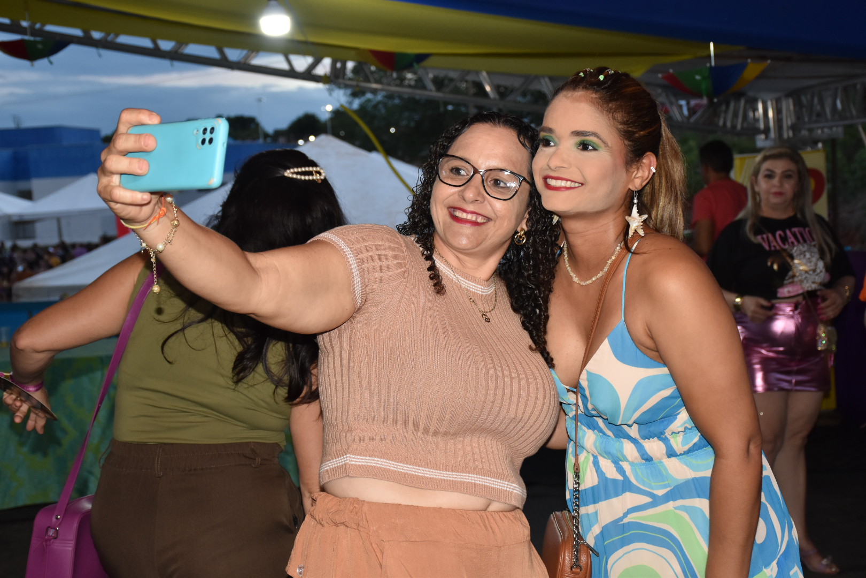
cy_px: 289
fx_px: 1443
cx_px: 433
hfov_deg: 33.4
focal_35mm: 60
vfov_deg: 22.6
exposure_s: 1/100
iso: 800
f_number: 5.6
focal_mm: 40
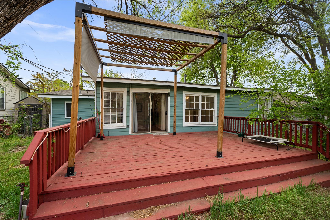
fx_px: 137
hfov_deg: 100.4
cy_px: 110
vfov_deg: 77.3
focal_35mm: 15
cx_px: 165
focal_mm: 15
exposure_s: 1/80
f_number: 8
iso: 100
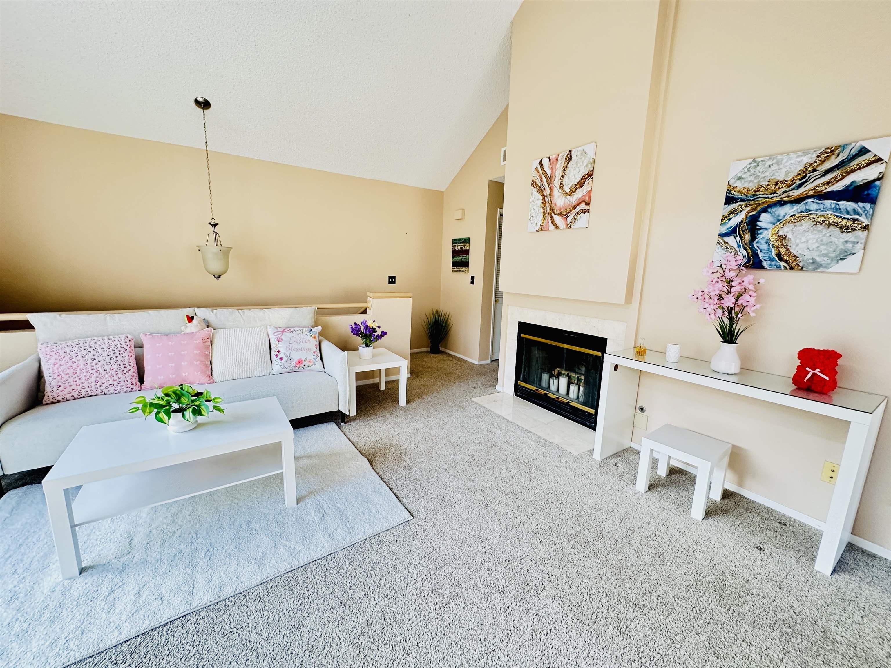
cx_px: 446
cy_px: 334
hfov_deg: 102.1
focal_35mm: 14
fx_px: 360
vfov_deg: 85.7
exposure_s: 1/78
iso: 320
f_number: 2.2
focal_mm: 2.22
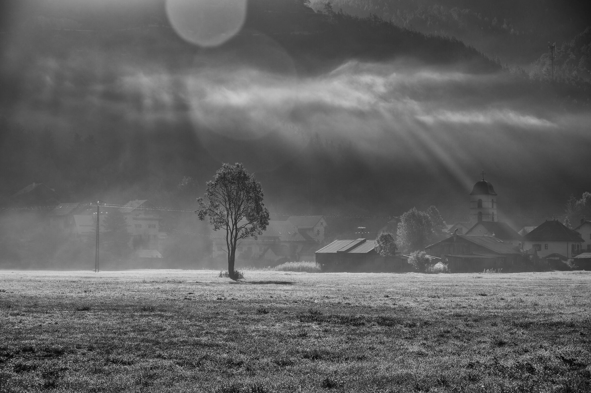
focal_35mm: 71
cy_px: 196
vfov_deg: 19.2
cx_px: 296
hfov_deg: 28.5
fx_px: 1165
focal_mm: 71
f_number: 6
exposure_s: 1/1000
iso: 100
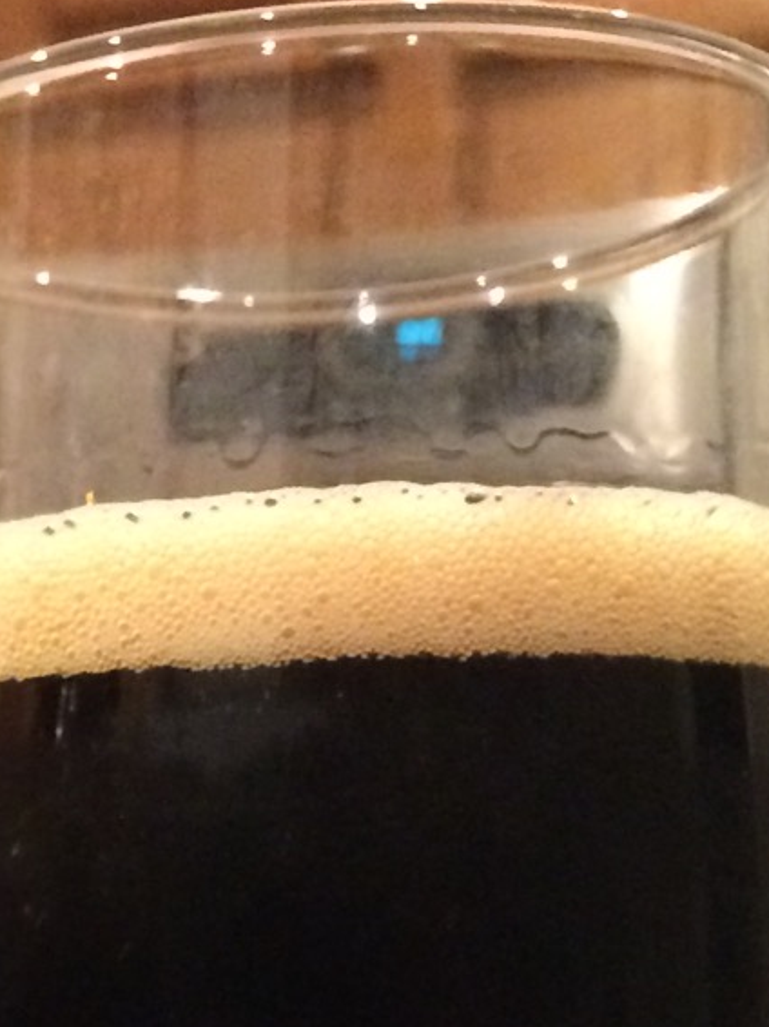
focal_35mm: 105
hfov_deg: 13.5
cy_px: 1570
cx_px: -277
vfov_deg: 16.9
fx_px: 3112
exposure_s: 1/15
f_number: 2.2
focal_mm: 4.15
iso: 400
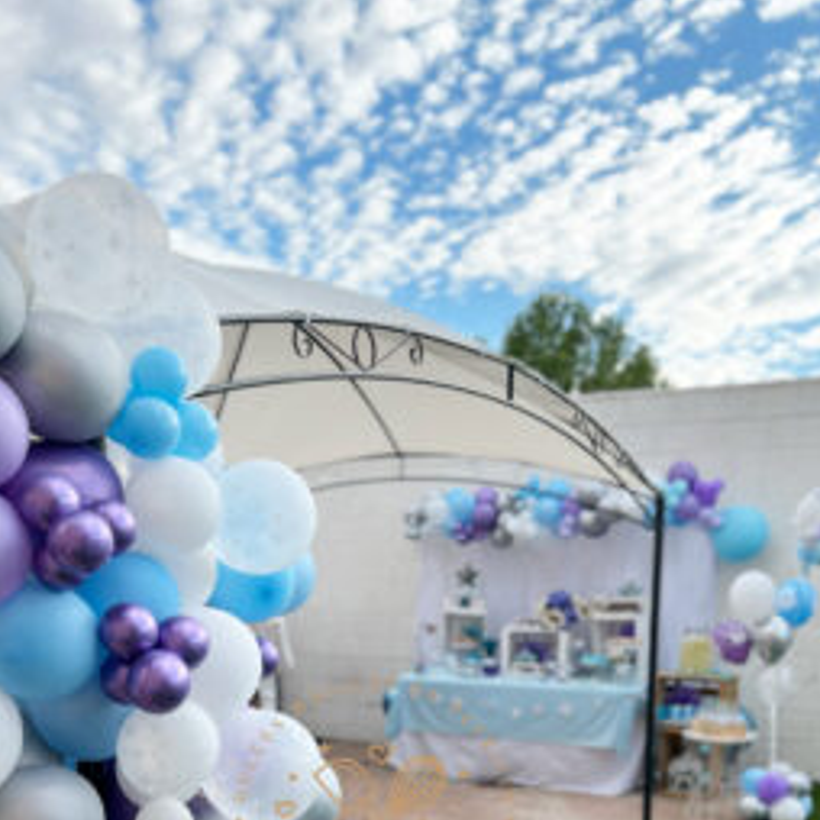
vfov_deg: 40.5
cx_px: 363
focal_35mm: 39
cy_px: 692
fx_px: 1045
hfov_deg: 42.8
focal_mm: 5.7
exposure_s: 1/2208
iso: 50
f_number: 1.5
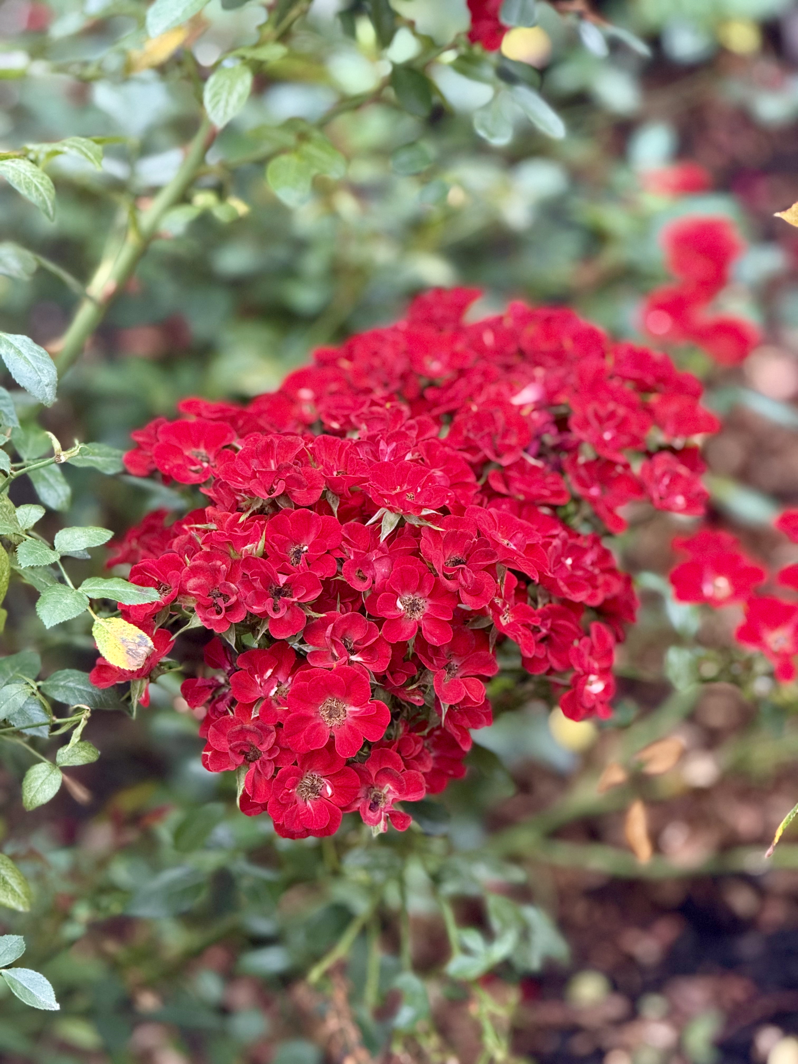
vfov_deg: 16.4
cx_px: 399
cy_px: 532
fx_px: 3688
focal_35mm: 120
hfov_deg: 12.3
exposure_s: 1/99
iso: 400
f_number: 2.8
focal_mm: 15.66
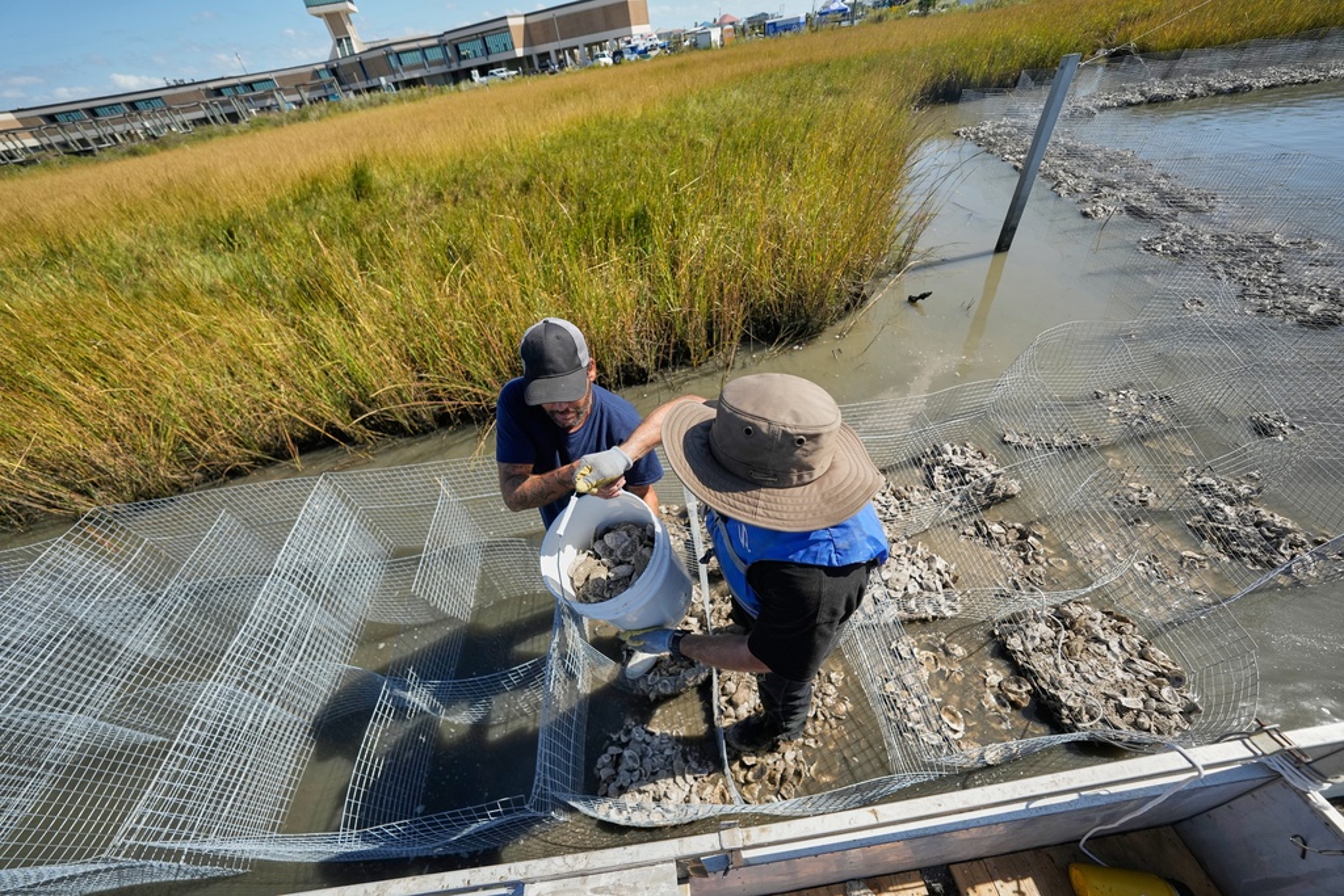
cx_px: 672
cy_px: 448
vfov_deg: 90.0
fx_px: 448
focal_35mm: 12
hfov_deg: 112.6
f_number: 2.8
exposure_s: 1/6400
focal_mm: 12
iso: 500
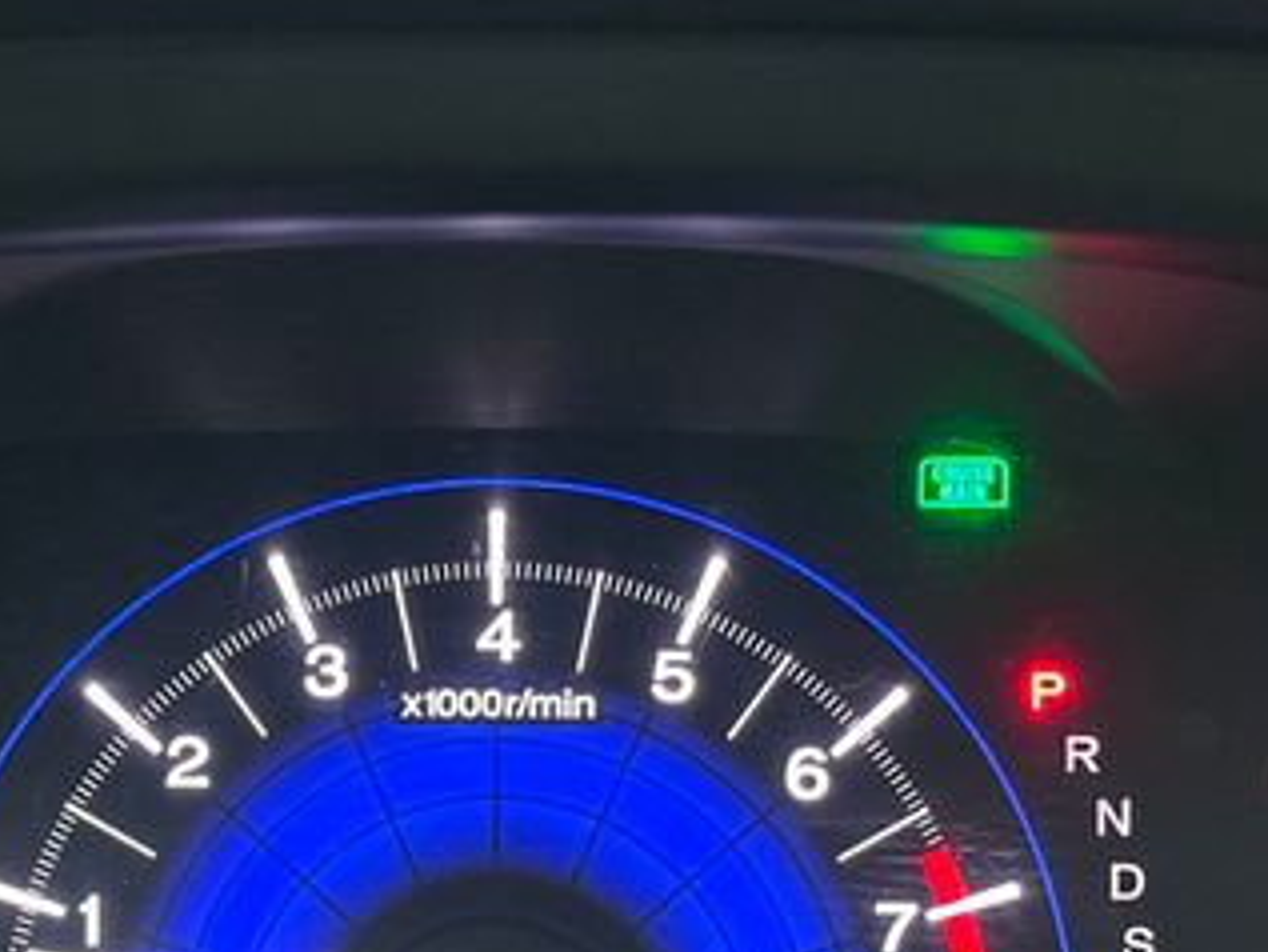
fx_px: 3555
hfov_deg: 20.2
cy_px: 788
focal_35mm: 97
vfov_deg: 15.1
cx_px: 476
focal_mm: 6.86
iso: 640
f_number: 1.78
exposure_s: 1/30
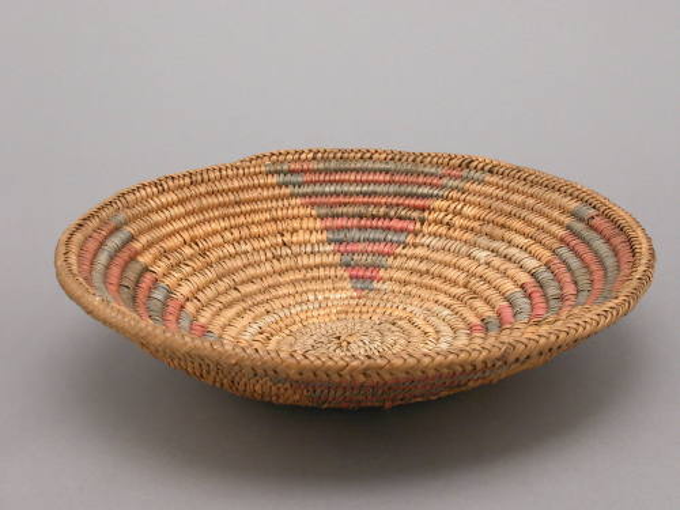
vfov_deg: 22.9
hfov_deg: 30.3
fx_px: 1257
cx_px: 340
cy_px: 255
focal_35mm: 64
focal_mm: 16.2
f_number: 8
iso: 100
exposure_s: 1/4.1
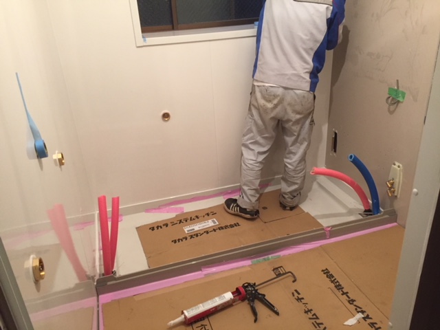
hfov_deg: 61.7
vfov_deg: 48.2
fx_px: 369
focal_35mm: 29
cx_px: 220
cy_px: 165
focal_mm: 4.15
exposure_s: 1/30
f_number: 2.2
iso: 160
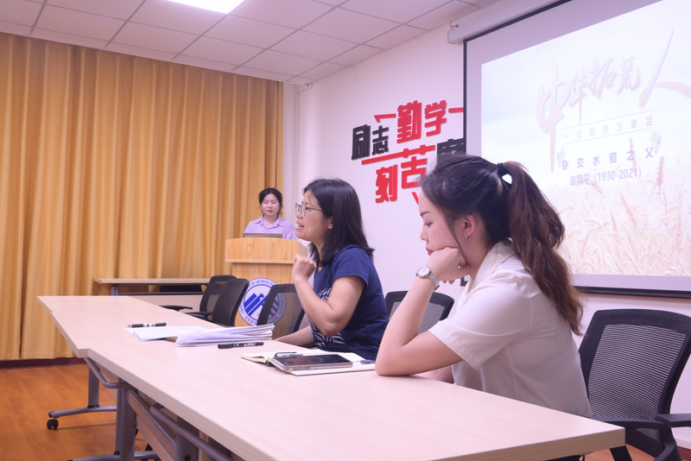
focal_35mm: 34
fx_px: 662
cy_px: 230
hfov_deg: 55.1
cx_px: 346
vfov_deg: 38.4
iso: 2500
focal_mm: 34.5
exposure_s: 1/13
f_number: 16
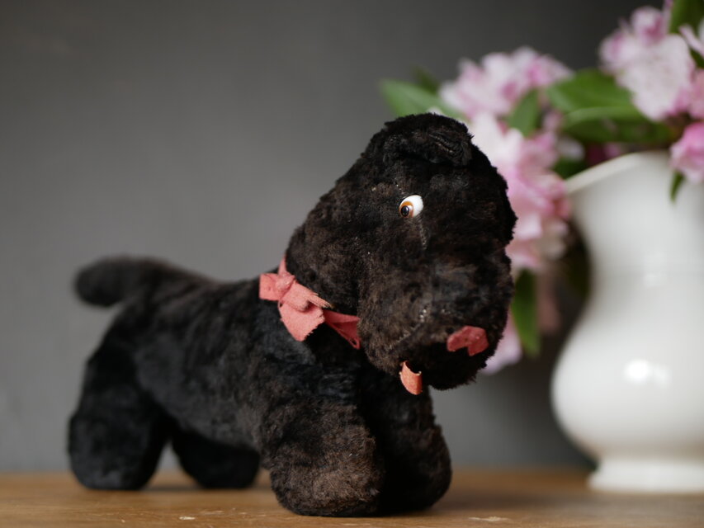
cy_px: 264
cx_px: 352
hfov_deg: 38.2
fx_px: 1017
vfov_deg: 29.1
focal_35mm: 50
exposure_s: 1/160
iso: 200
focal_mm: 25
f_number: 2.2
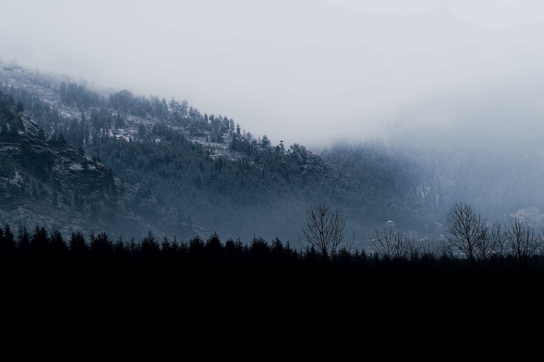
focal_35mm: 75
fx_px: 1133
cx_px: 272
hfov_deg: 27.0
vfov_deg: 18.2
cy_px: 181
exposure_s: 1/640
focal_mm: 50
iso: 200
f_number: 5
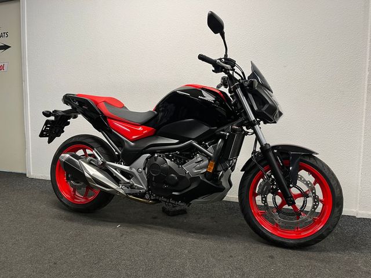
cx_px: 186
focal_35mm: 26
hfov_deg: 67.3
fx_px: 279
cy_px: 139
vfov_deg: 53.1
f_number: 1.6
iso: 80
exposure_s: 1/50
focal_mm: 5.1
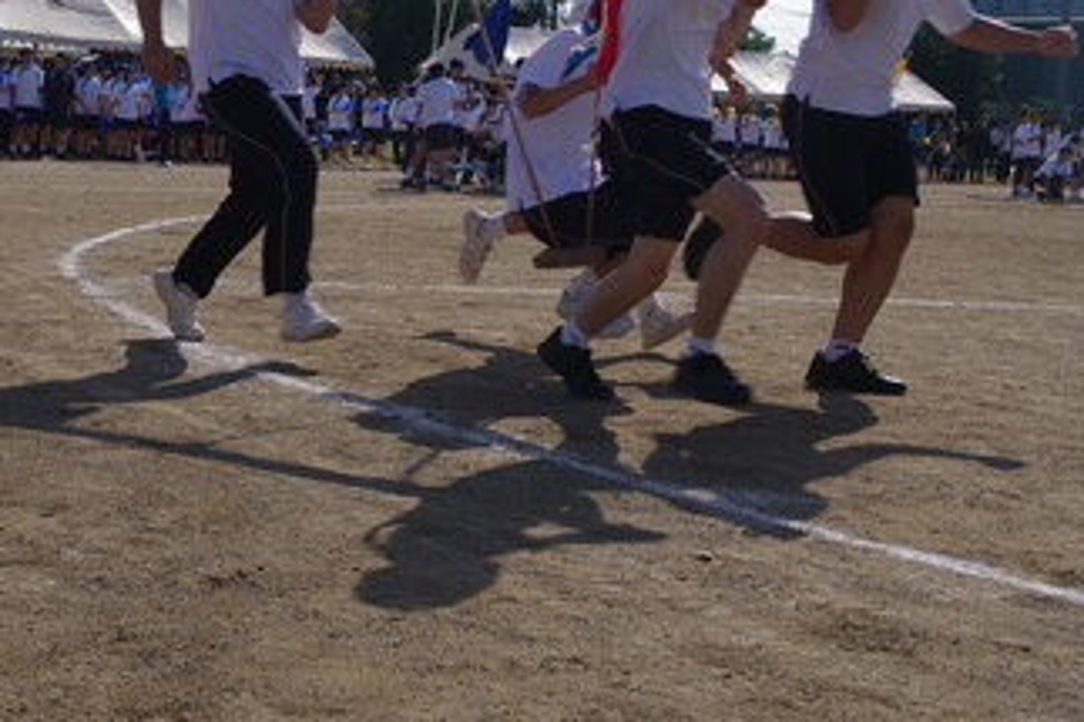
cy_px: 232
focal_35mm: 61
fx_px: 1827
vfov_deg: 22.2
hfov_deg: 33.0
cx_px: 433
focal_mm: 29
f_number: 8
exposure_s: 1/400
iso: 100
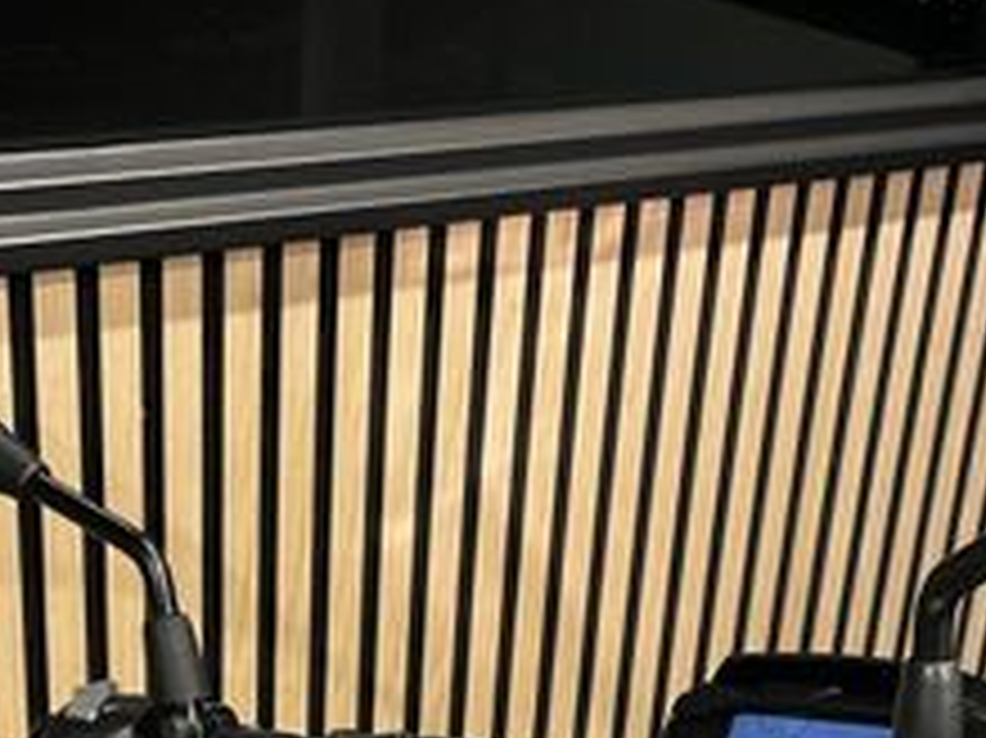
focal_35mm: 76
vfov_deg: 18.3
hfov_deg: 25.6
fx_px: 2164
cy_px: 909
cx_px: 626
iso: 125
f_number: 1.6
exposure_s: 1/100
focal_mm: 5.1
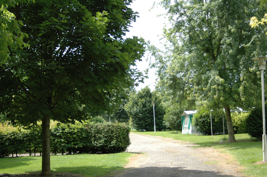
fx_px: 422
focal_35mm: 57
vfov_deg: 23.7
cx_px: 134
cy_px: 88
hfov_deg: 35.1
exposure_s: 1/1600
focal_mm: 38
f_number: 3.8
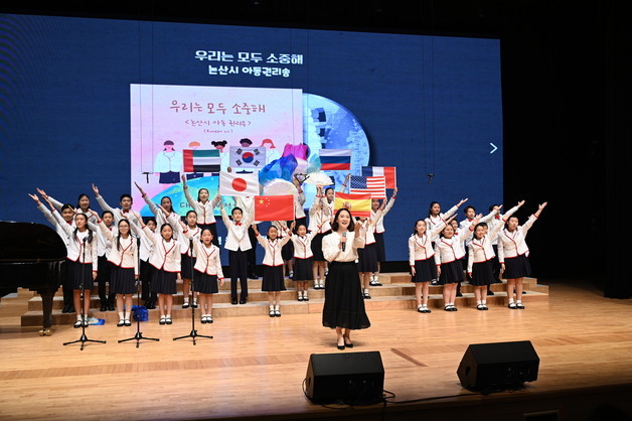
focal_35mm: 38
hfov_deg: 50.7
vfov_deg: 35.0
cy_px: 210
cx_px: 316
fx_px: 667
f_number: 3.5
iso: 320
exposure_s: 1/125
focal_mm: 38
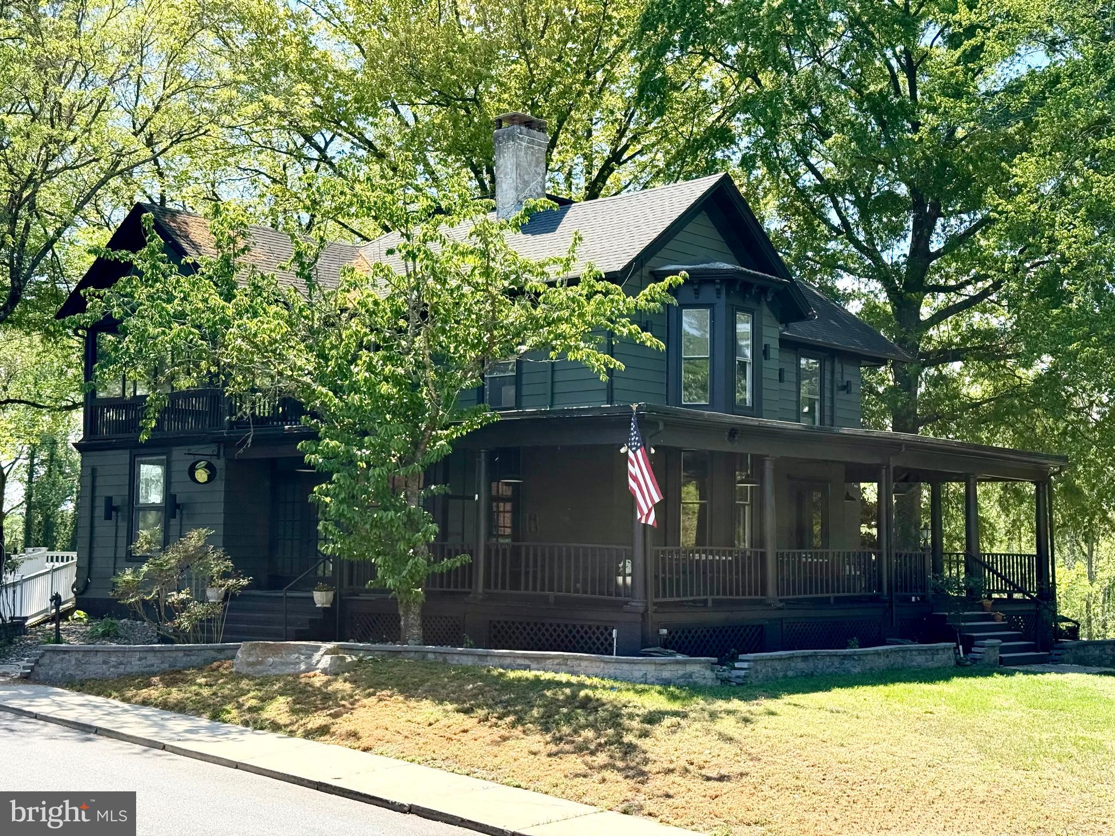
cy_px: 418
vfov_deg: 30.3
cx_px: 558
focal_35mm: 48
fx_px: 1546
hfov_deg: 39.7
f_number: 1.78
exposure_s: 1/1754
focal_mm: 6.76
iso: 100
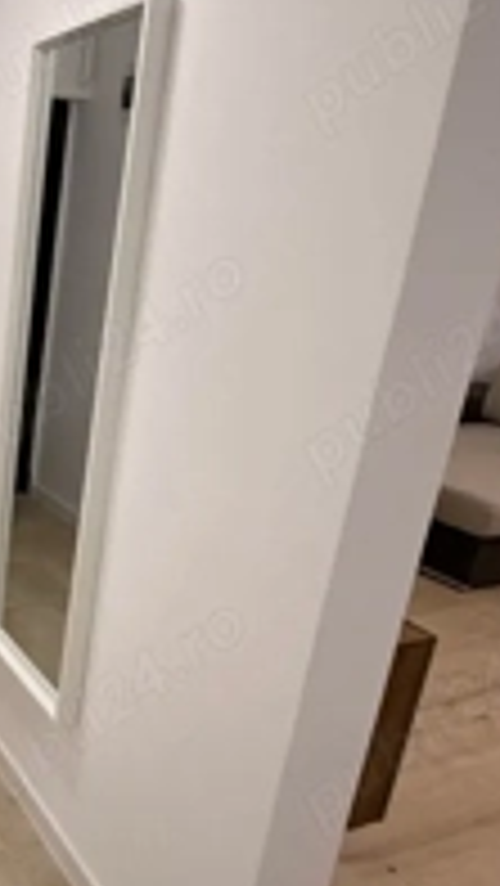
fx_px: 730
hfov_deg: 29.7
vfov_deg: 62.6
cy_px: 418
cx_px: -162
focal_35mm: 31
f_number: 2.2
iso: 200
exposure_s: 1/100
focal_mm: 2.22
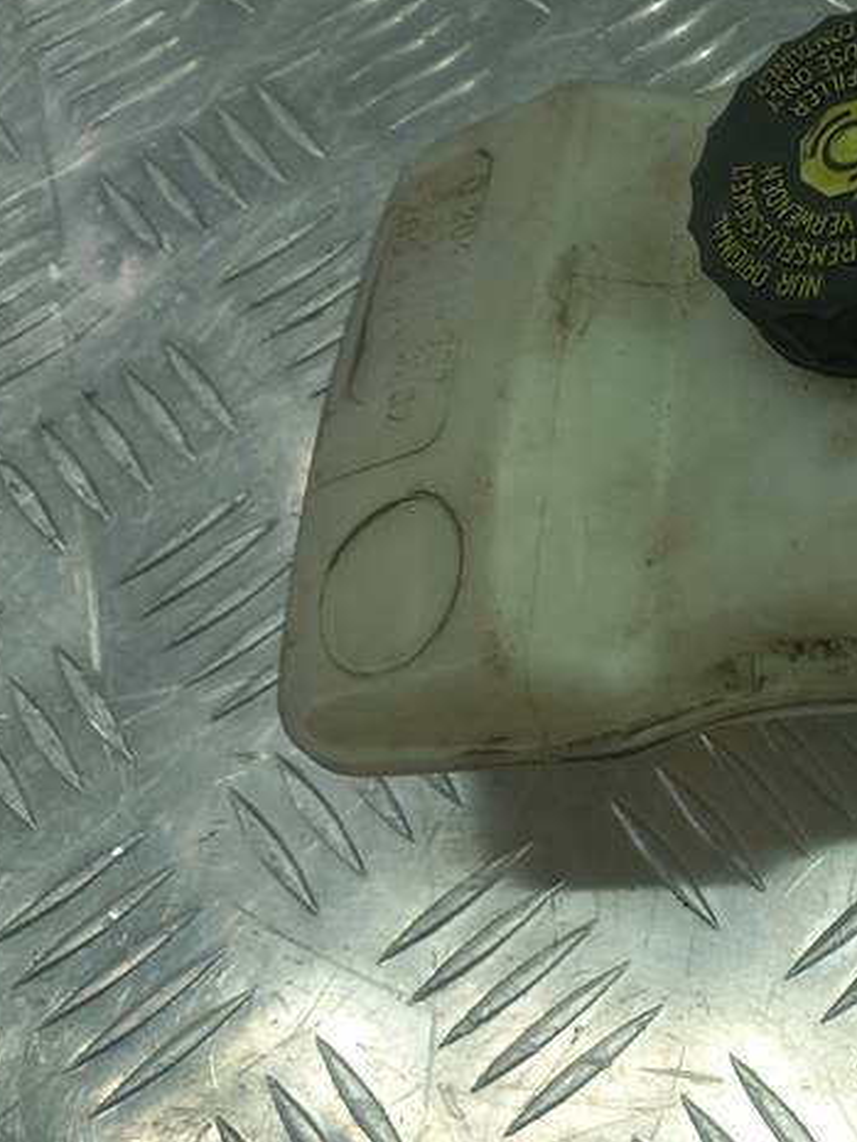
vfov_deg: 34.7
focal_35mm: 55
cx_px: 1063
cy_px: 398
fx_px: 1815
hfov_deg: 23.9
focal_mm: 4.6
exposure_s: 1/50
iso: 25
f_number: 1.8
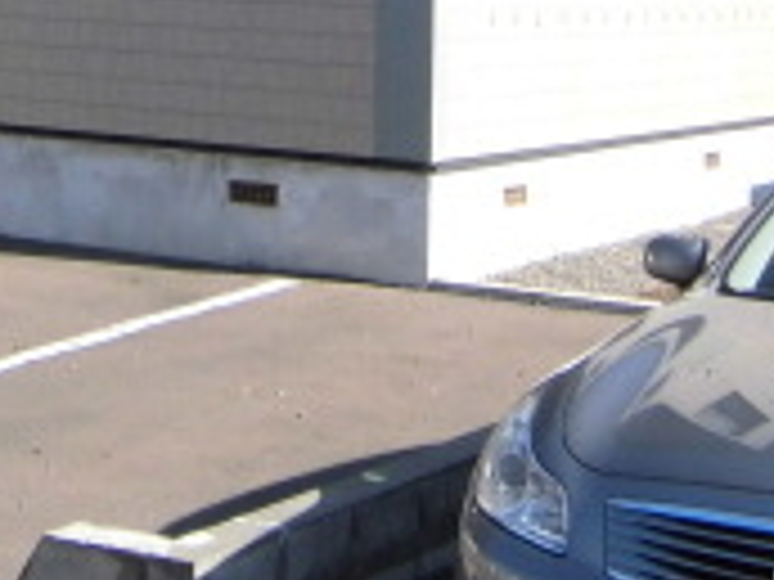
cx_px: 117
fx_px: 2169
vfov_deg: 13.9
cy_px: -405
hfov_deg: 19.9
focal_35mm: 97
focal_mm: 4.7
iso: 100
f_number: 2.8
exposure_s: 1/640
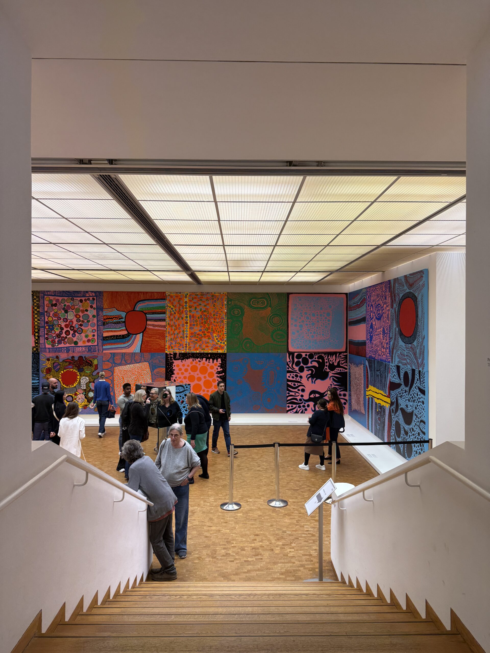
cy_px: 326
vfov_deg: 71.6
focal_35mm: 24
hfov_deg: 56.8
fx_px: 453
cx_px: 245
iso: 80
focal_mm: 6.76
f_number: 1.78
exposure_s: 1/100
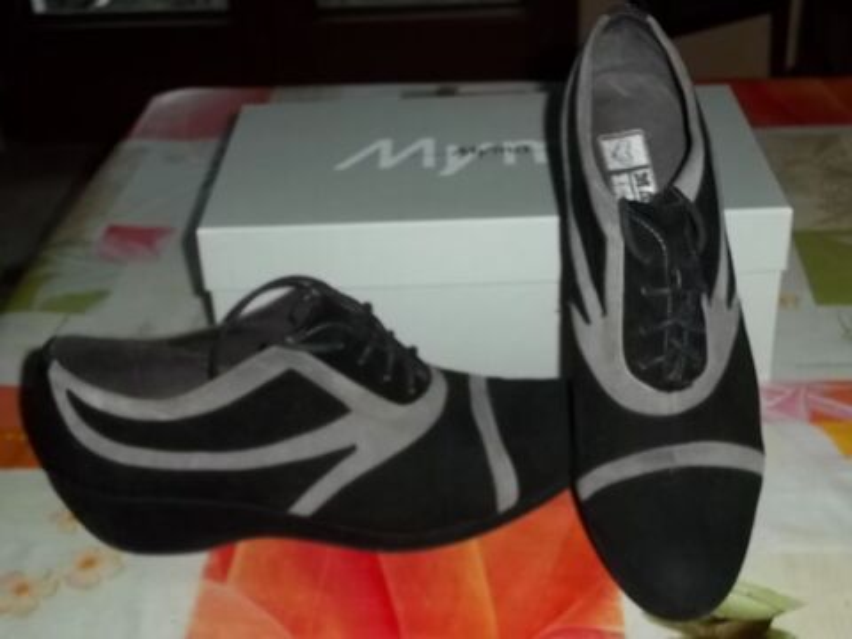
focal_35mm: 46
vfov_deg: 31.5
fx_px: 1132
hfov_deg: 41.2
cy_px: 320
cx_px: 426
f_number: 3.5
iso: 64
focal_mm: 8.2
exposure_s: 1/40
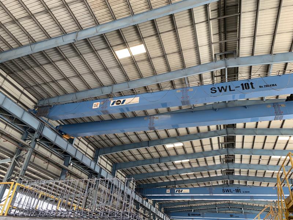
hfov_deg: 67.3
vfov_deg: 53.1
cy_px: 110
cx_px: 146
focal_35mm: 26
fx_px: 220
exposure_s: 1/121
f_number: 1.8
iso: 50
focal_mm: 4.25
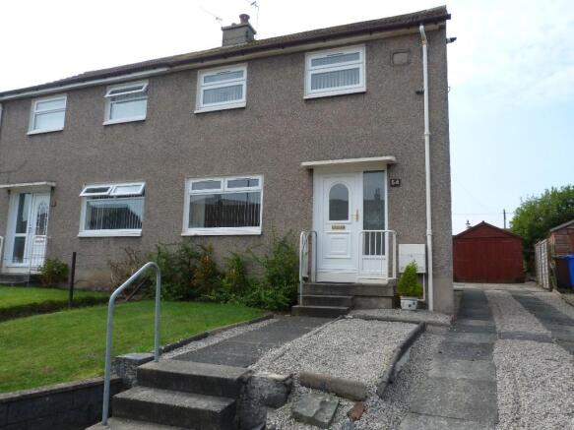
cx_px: 287
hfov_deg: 69.4
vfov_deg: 54.9
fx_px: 414
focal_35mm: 25
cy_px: 215
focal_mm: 4.5
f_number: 4.5
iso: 80
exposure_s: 1/250
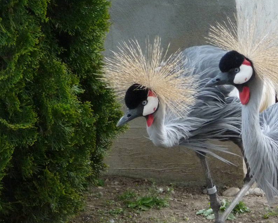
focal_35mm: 221
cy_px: 169
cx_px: 269
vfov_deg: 7.0
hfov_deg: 8.7
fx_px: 1819
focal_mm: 19.1
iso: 400
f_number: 4.7
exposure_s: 1/400
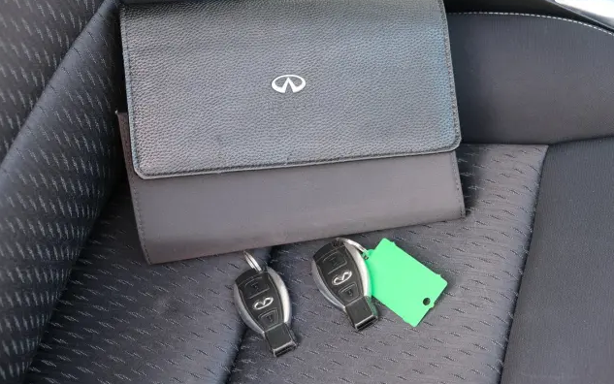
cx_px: 308
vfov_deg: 18.9
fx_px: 1155
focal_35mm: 69
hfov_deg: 29.8
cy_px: 180
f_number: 4
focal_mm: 44.4
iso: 500
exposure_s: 1/45
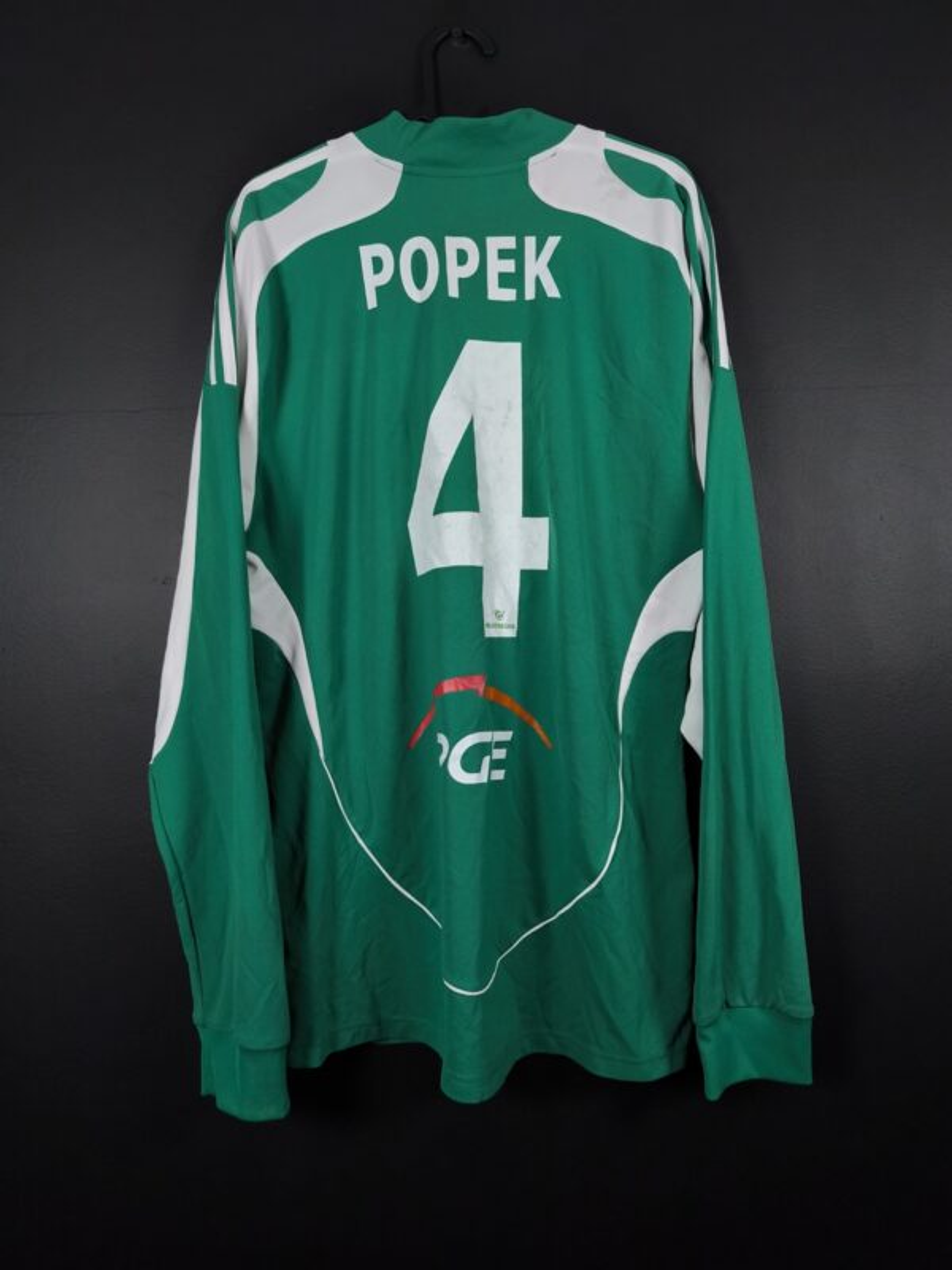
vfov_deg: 73.9
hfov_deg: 58.9
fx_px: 843
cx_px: 476
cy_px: 635
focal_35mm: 23
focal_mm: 6.57
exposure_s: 1/160
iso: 400
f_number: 1.6
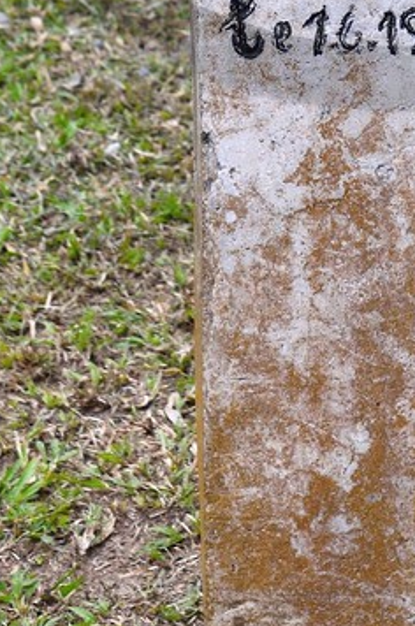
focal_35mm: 216
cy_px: -438
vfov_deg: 9.2
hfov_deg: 6.3
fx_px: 3749
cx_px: 396
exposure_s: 1/125
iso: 640
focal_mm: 48
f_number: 7.1
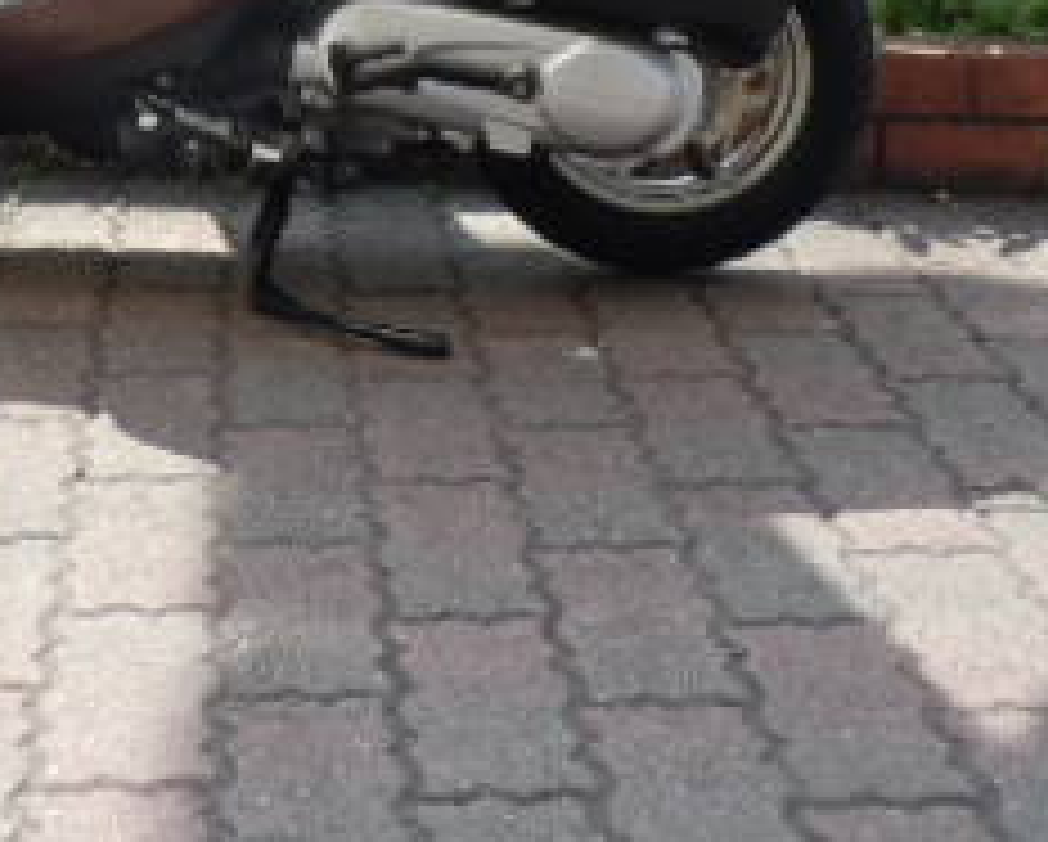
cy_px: -230
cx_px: 94
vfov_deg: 19.1
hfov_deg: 24.6
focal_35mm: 75
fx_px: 2329
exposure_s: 1/250
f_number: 3.7
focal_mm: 5
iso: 100
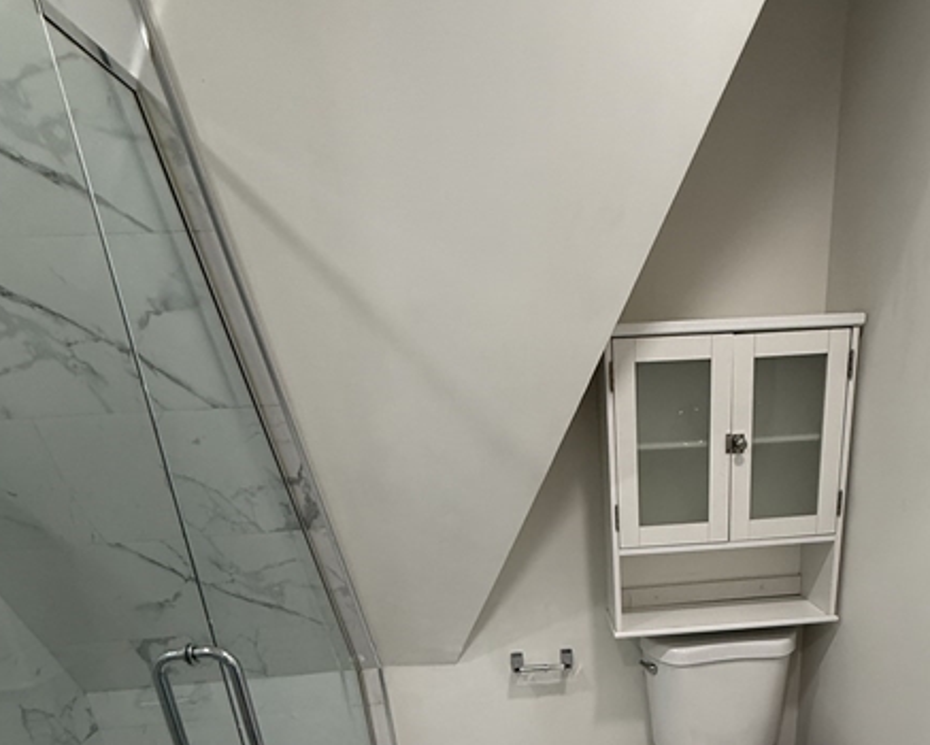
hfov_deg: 68.8
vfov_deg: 52.4
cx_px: 598
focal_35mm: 24
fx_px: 661
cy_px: 658
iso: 160
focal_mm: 2.22
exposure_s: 1/120
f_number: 2.2
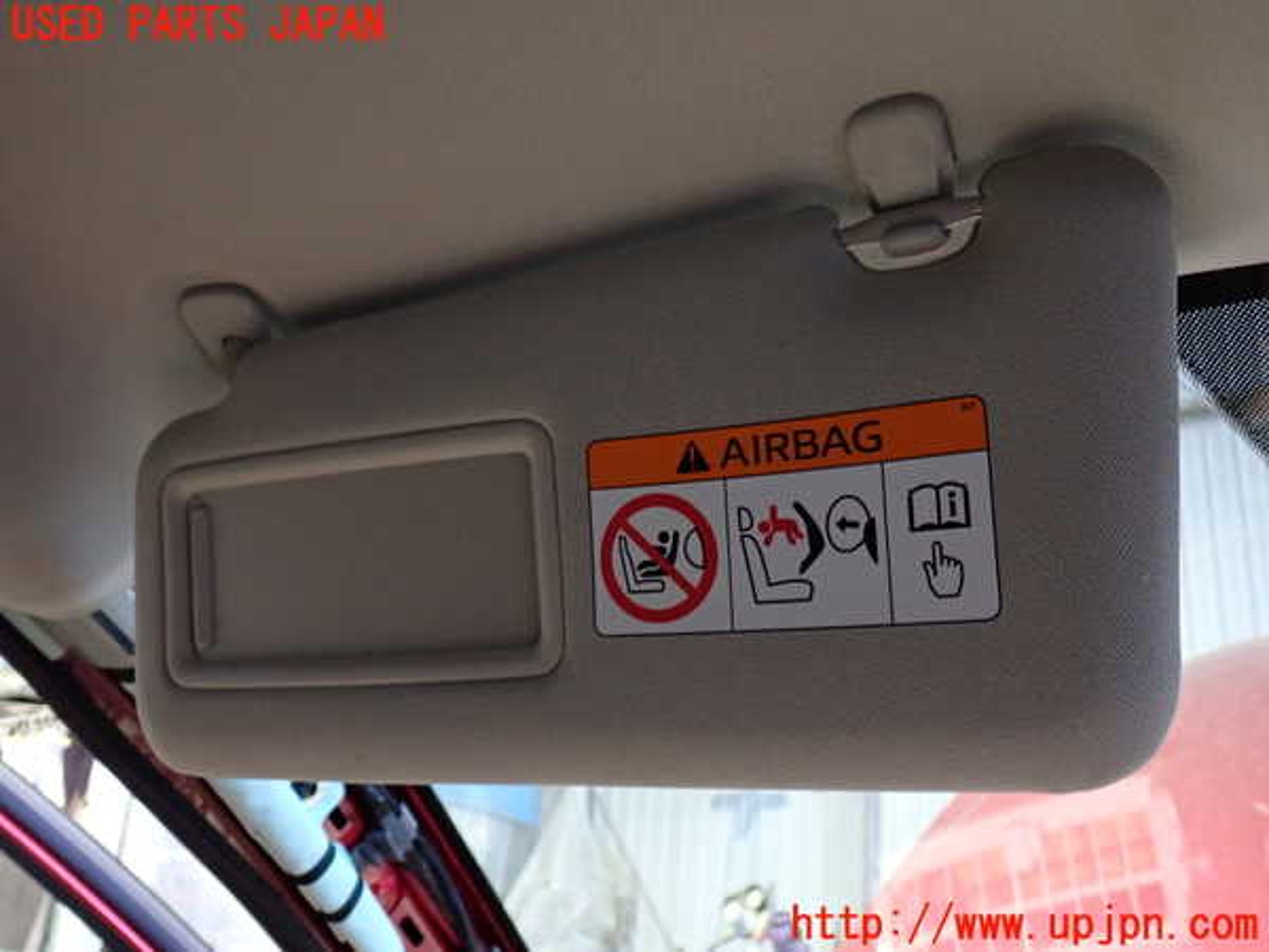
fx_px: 1100
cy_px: 476
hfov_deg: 60.0
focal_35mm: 30
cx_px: 634
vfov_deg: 46.8
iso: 800
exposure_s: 1/10
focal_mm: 5.4
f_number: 2.3
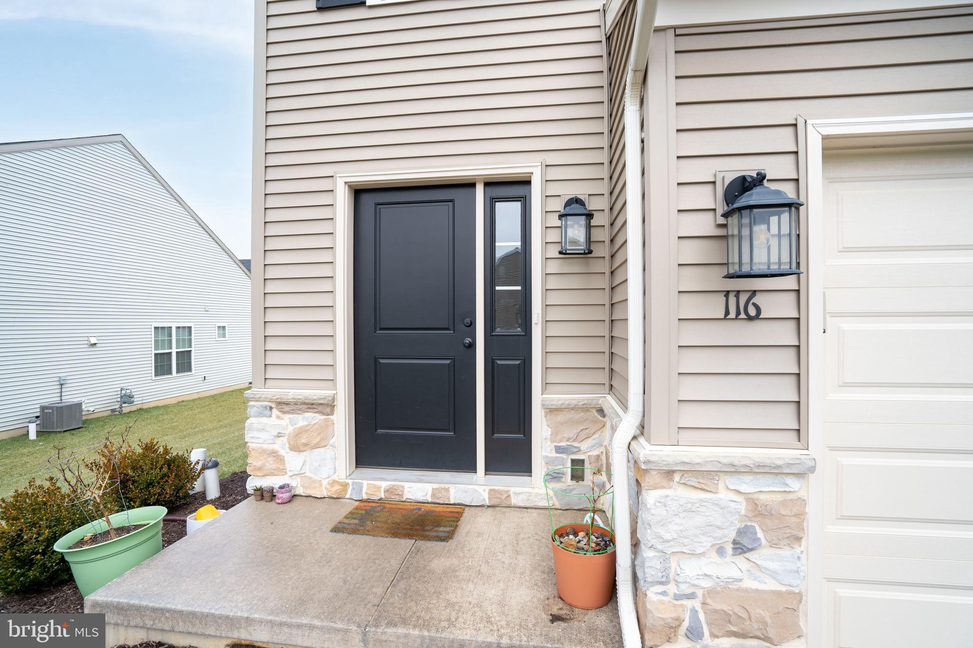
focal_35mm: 16
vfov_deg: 73.7
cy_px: 324
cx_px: 486
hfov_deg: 96.7
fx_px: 432
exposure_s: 1/60
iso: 320
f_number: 7.1
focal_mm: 16
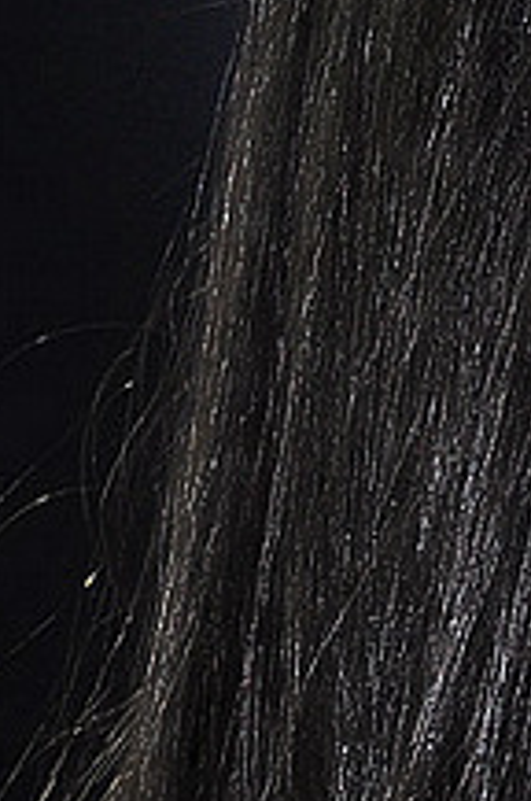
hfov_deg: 1.2
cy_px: 1500
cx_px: 1158
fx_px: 24546
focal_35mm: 1106
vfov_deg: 1.9
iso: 400
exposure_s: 1/60
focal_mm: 125
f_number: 4.8
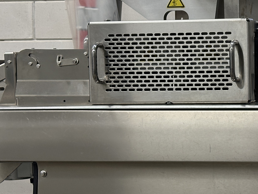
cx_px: 310
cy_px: 93
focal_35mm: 117
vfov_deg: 12.7
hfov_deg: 16.2
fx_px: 872
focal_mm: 6.86
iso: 200
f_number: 1.78
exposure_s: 1/33
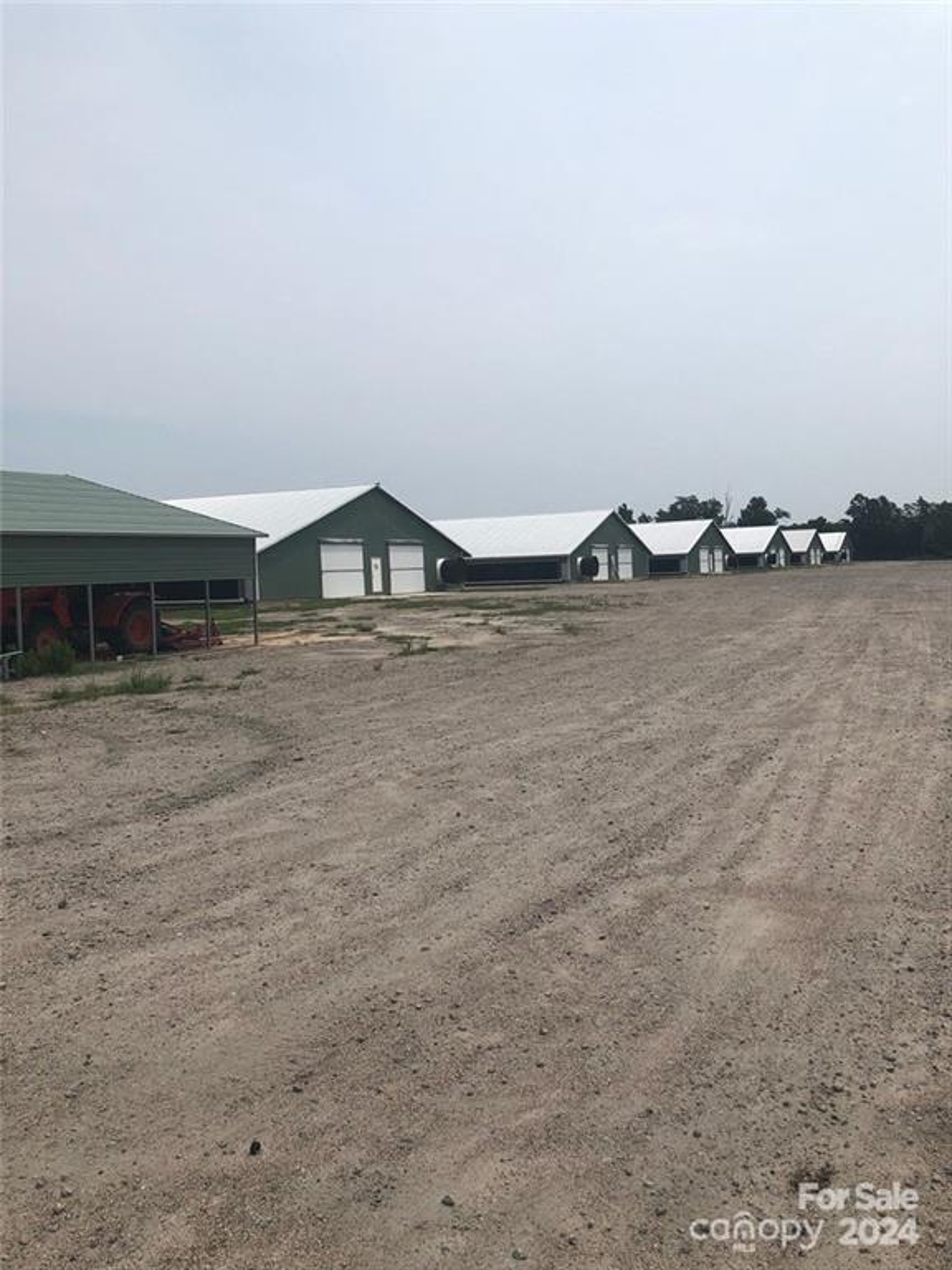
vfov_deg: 63.4
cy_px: 635
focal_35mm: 28
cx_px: 476
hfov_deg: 49.7
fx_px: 1027
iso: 25
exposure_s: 1/4878
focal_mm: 4
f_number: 1.8
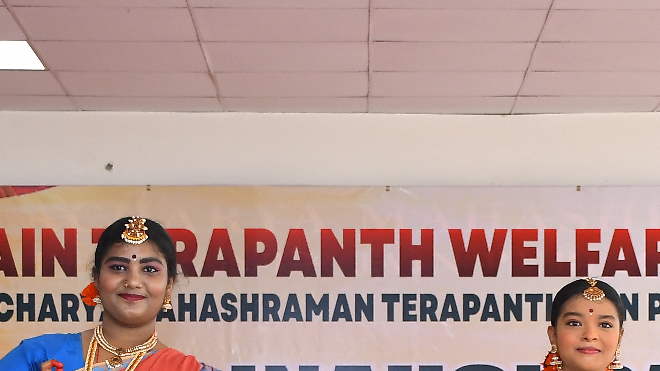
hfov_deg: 14.5
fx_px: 2590
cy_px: 575
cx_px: 411
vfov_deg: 8.0
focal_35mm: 148
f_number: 5.6
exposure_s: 1/160
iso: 800
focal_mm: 32
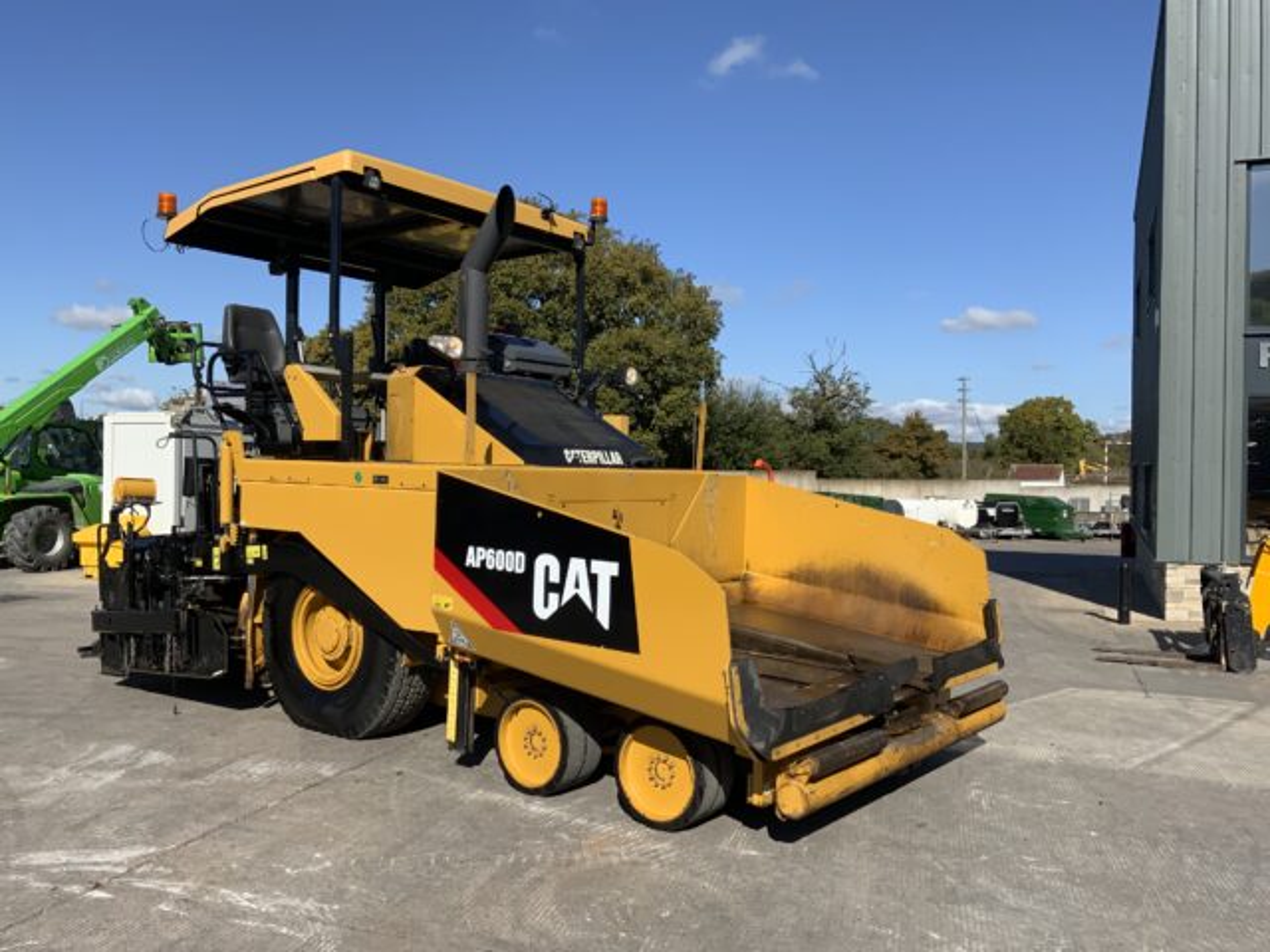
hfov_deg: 61.7
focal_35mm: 29
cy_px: 476
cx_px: 635
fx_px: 1064
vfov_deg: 48.2
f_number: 1.8
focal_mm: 3
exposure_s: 1/2320
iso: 20
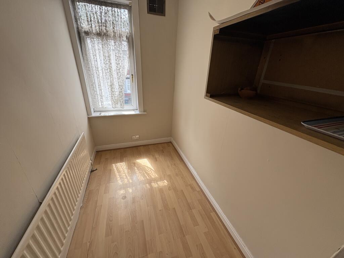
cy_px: 129
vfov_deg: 85.7
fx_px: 139
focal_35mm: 14
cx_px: 172
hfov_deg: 102.1
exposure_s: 1/122
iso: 40
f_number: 2.2
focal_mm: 2.22
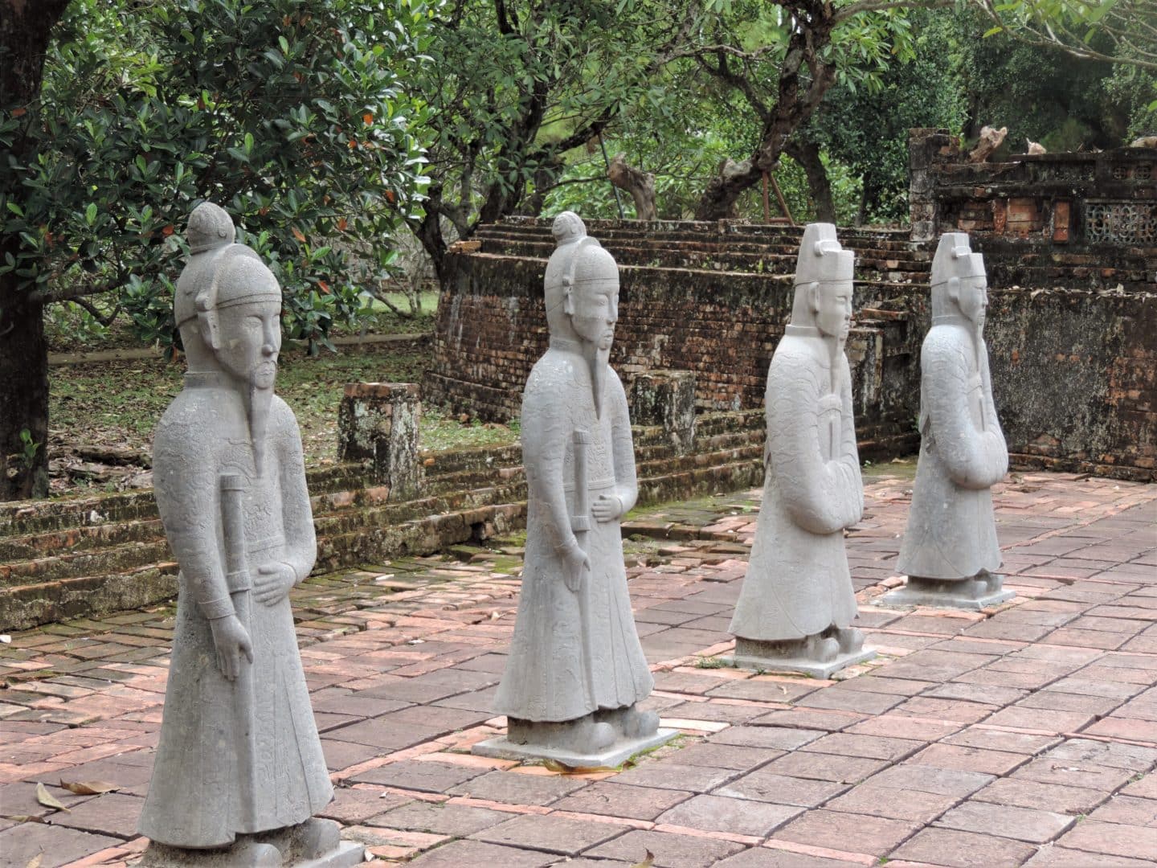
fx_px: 2340
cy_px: 434
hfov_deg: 27.8
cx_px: 578
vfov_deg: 21.0
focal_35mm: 70
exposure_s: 1/200
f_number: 3.9
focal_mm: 12.4
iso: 80
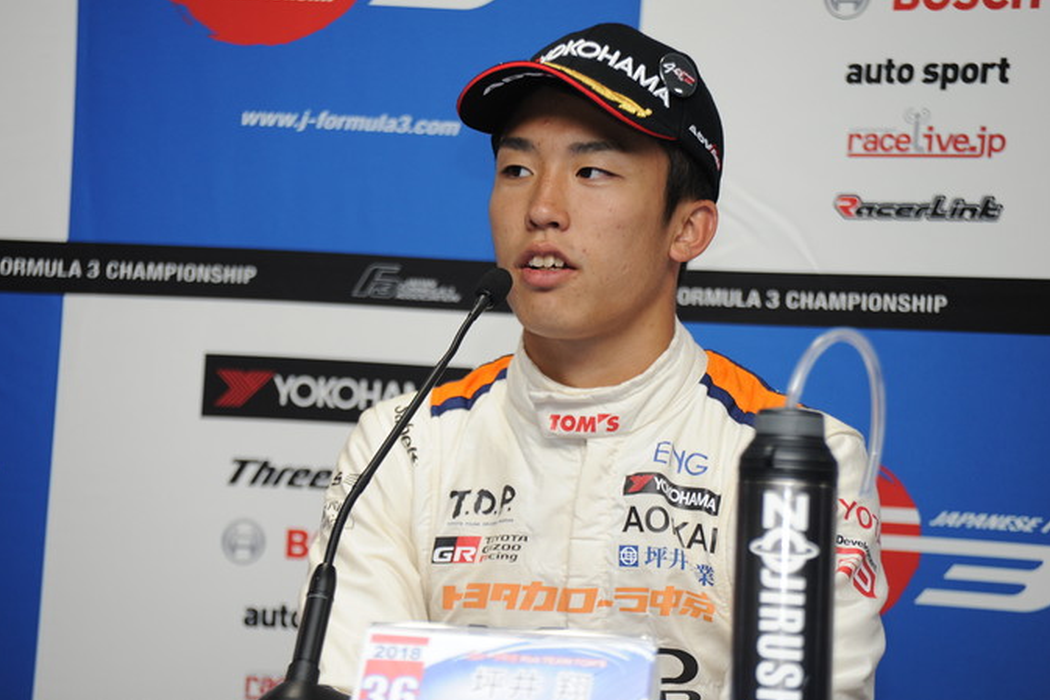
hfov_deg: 9.6
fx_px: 6243
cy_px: 362
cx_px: 495
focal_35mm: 214
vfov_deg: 6.4
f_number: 5.6
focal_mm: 200
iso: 800
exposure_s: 1/250
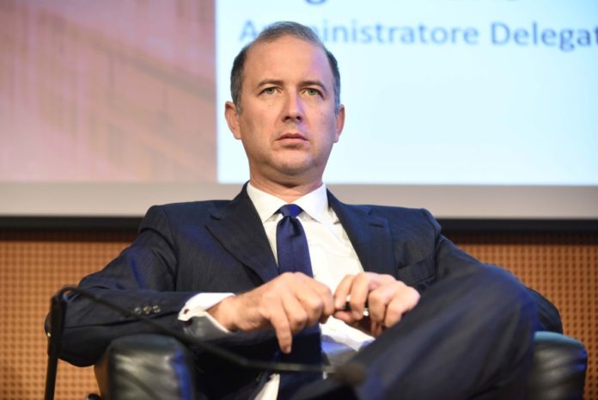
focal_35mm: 98
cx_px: 299
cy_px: 200
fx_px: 1629
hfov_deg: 20.8
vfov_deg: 14.0
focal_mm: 98
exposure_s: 1/160
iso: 1600
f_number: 3.5
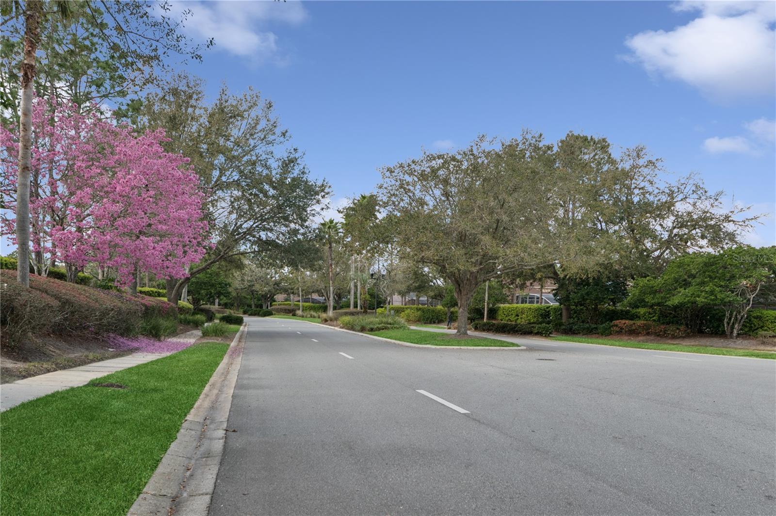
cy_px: 258
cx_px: 388
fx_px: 646
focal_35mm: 30
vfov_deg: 43.5
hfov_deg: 62.0
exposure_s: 1/125
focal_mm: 20
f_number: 9
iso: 100
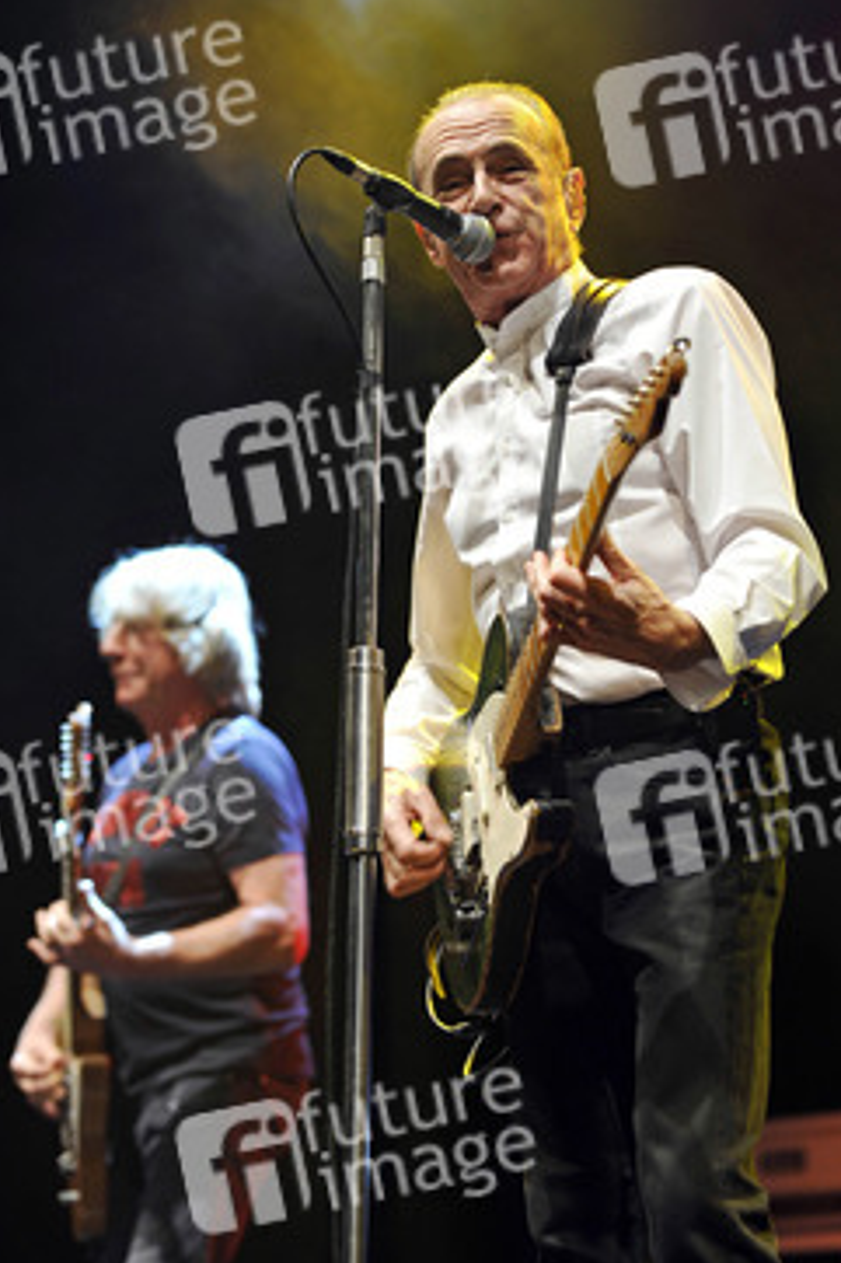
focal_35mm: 105
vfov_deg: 19.5
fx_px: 3683
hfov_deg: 13.0
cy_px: 628
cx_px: 457
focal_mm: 95
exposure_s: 1/250
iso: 500
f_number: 2.8
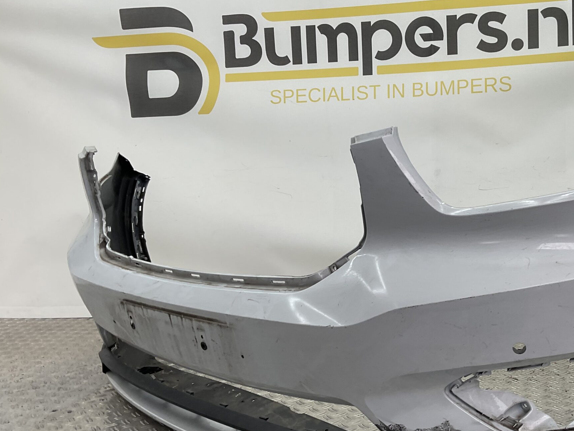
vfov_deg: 33.5
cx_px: 413
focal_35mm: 43
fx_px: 713
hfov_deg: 42.8
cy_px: 254
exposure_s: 1/120
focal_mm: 3
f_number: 1.8
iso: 16
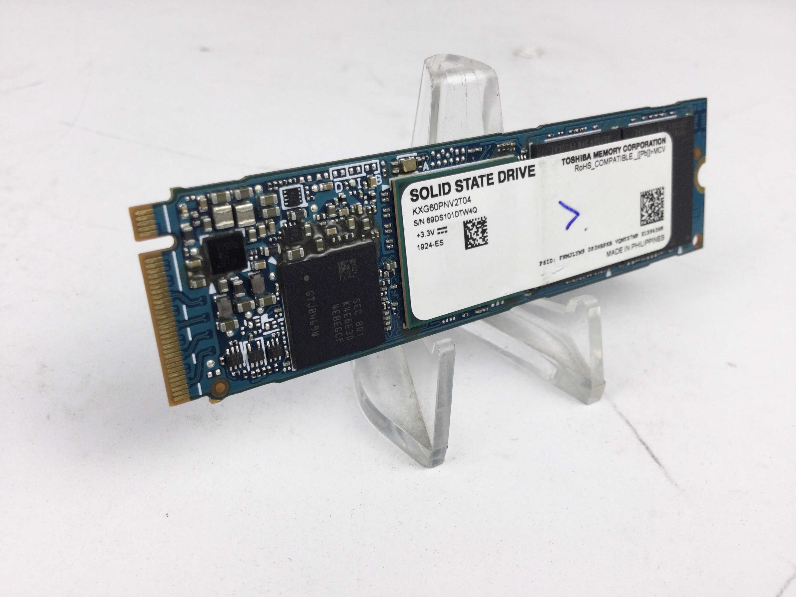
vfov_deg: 45.4
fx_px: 713
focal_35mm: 31
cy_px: 298
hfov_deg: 58.4
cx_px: 398
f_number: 2.4
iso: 25
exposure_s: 1/134
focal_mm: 3.3
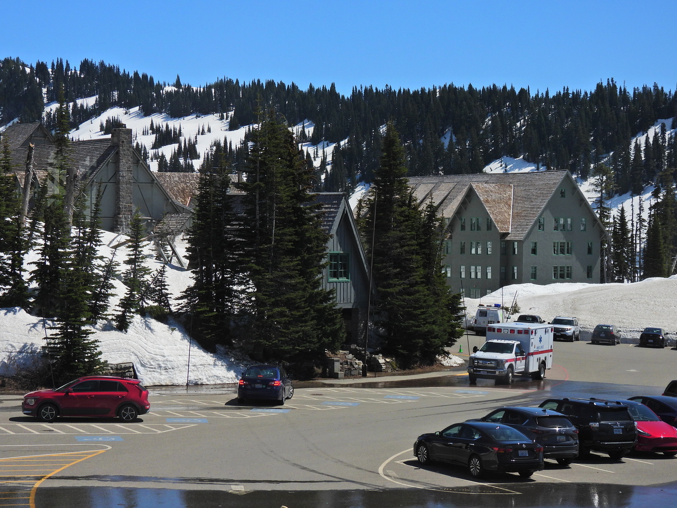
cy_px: 254
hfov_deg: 24.4
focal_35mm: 80
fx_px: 1565
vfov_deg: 18.4
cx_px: 338
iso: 100
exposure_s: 1/2000
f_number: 3.5
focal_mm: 14.3
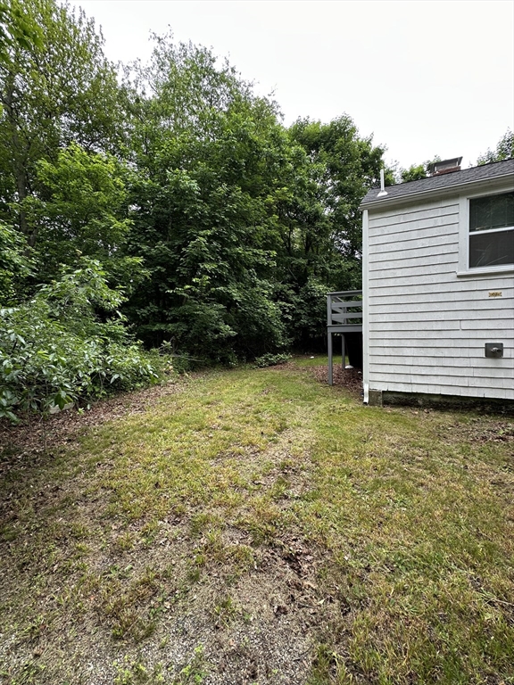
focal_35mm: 14
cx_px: 257
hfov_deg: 85.7
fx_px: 277
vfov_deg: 102.1
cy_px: 342
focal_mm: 2.22
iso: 50
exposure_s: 1/99
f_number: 2.2
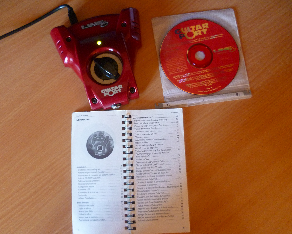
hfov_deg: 58.7
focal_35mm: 30
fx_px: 259
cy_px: 120
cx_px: 138
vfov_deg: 48.5
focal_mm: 5
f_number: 2.8
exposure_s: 1/15
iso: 400
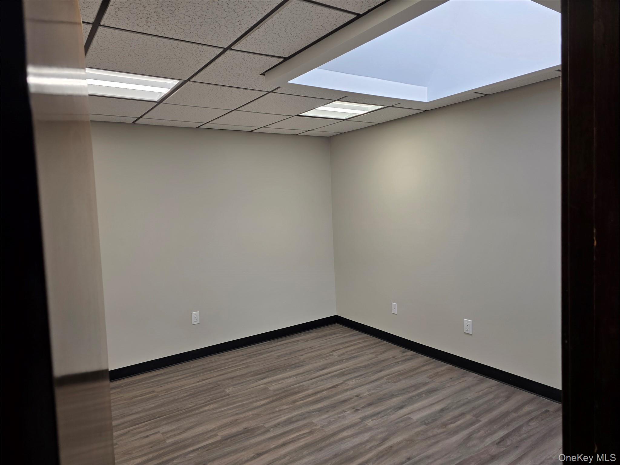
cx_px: 310
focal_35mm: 23
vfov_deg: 58.9
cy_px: 232
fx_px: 412
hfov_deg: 73.9
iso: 50
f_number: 1.7
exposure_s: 1/120
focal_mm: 6.3
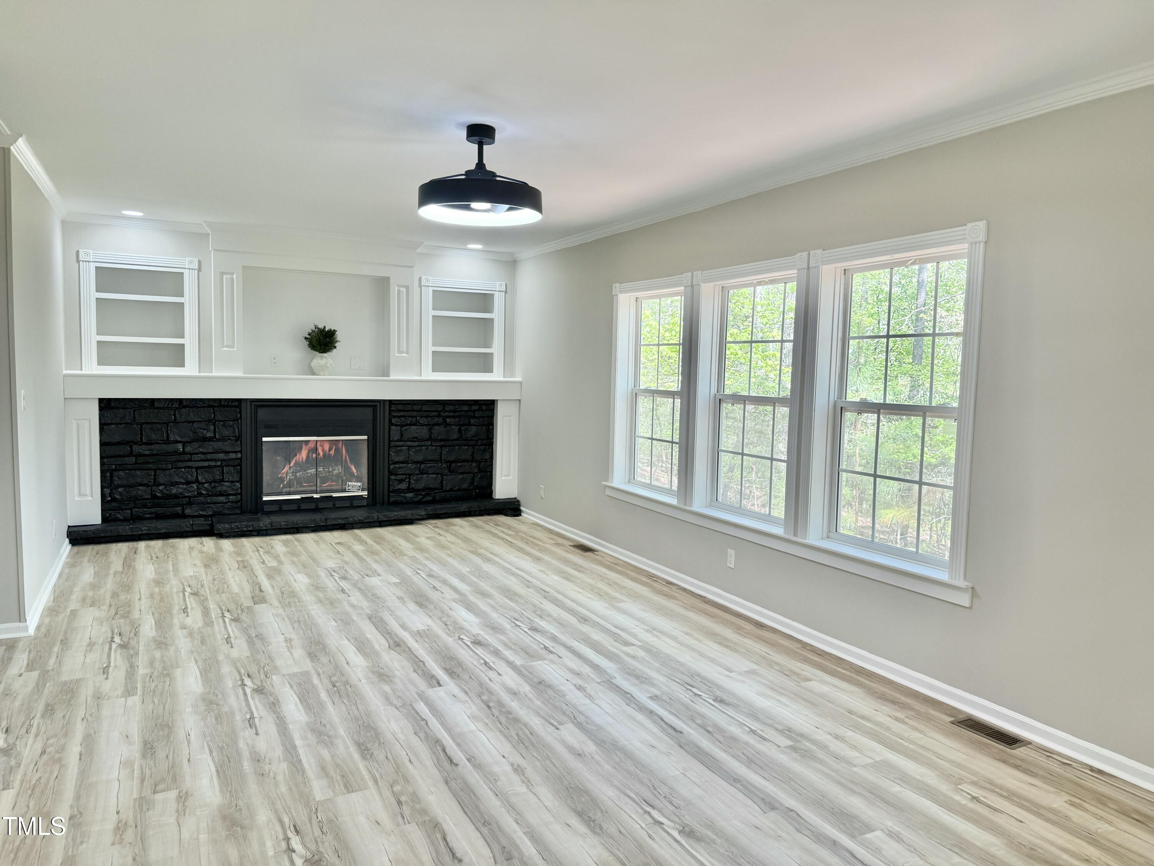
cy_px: 433
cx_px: 577
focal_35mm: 24
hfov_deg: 71.6
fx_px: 800
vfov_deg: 56.8
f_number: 1.78
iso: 80
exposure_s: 1/129
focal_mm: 6.76
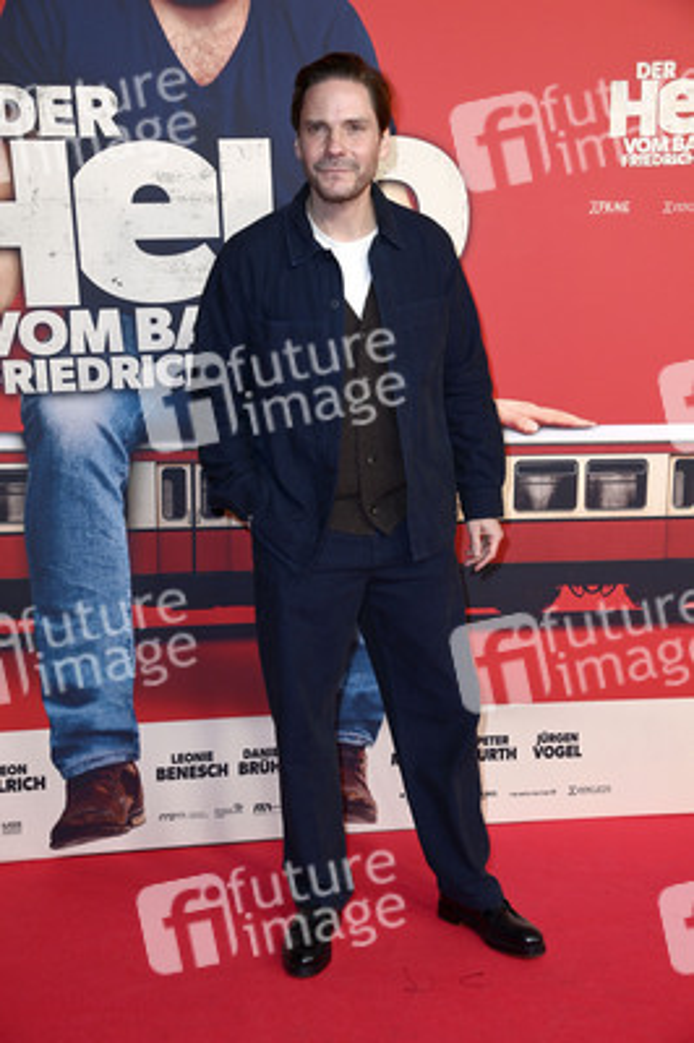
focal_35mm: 50
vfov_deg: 39.6
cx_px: 347
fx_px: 1448
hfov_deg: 26.9
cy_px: 522
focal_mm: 50
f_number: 5.6
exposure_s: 1/250
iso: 800
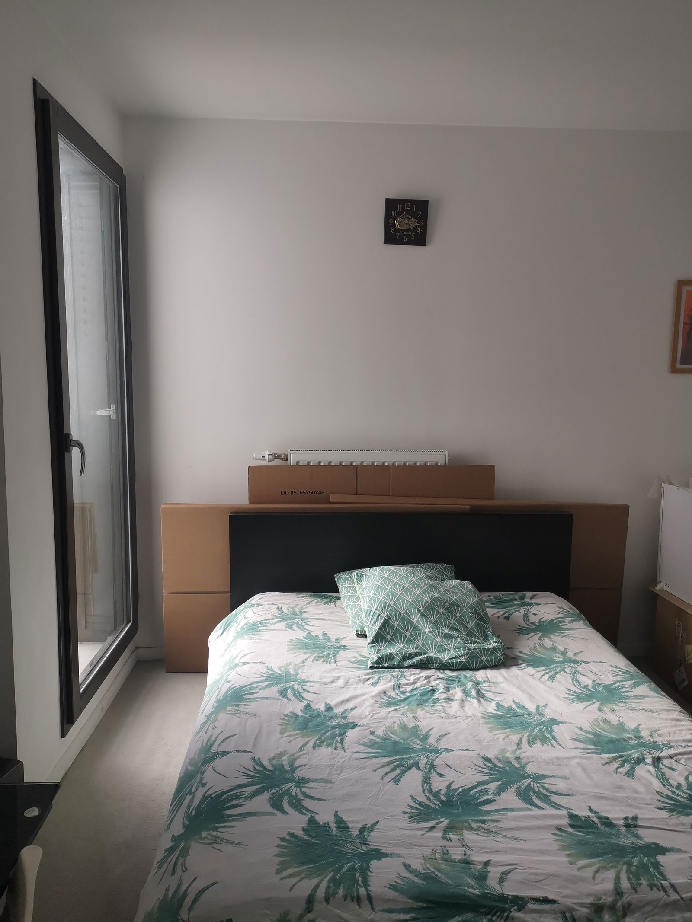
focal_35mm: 27
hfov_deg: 51.4
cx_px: 346
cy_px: 461
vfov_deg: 65.3
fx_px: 720
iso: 50
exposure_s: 1/105
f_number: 1.8
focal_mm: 4.75
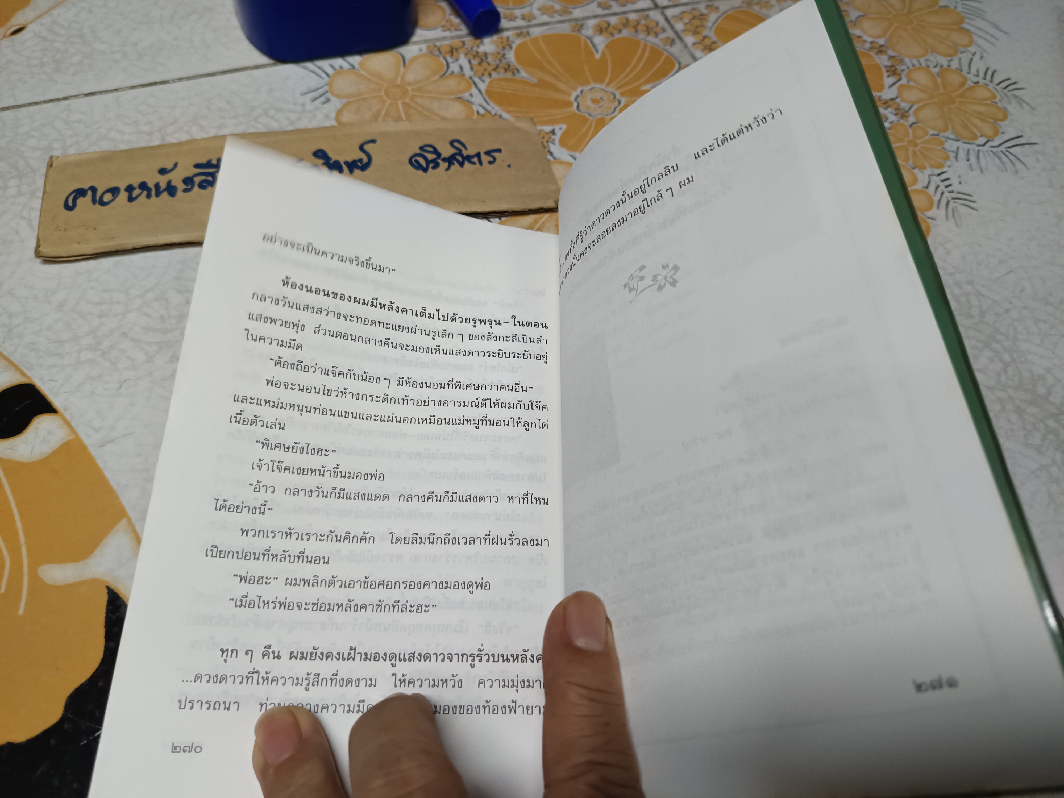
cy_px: 399
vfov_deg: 56.8
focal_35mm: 24
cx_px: 532
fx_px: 738
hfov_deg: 71.6
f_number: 1.7
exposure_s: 1/50
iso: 1064
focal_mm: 5.31
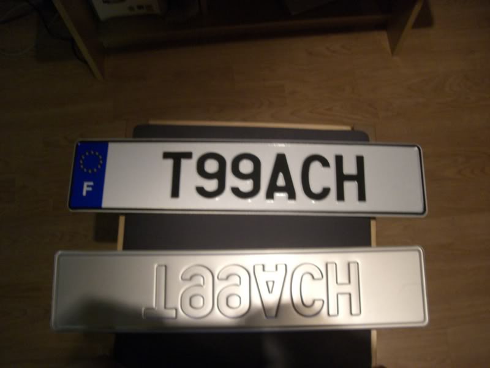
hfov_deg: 49.0
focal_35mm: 38
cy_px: 184
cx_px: 245
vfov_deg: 37.7
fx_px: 538
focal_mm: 6.2
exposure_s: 1/40
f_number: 2.7
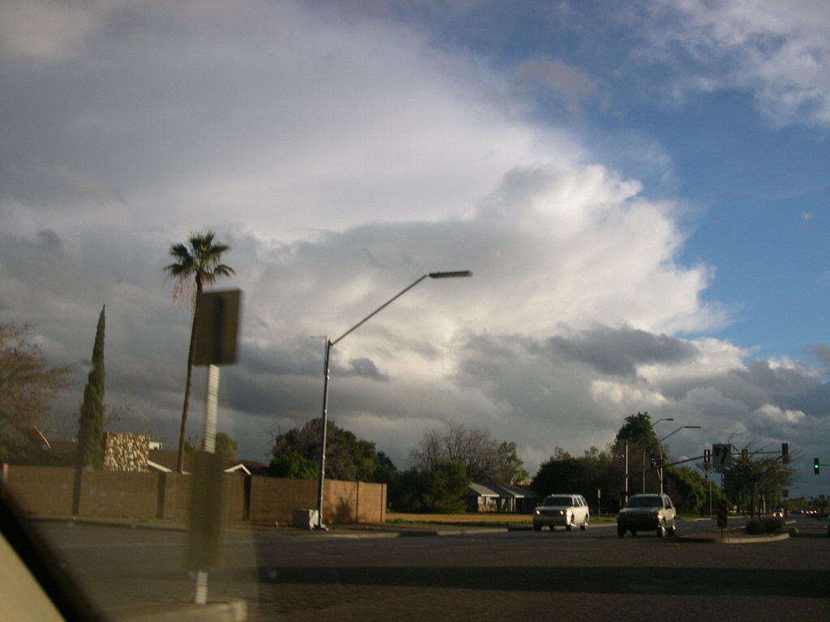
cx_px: 415
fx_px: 911
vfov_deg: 37.7
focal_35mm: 38
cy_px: 311
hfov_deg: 49.0
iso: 100
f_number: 7.6
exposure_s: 1/153
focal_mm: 8
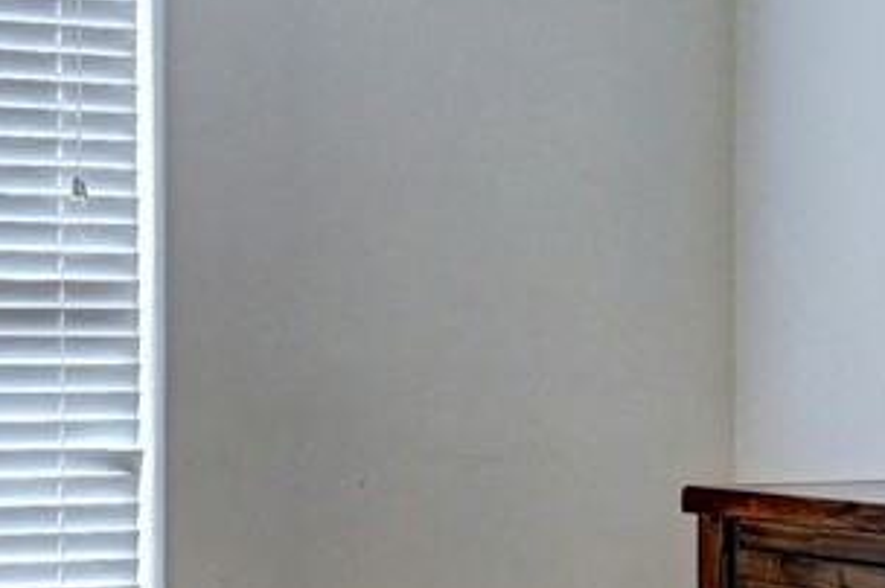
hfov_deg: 20.3
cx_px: 245
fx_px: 2456
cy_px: 405
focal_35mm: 100
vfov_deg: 13.6
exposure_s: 1/15
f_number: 8
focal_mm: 14
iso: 400
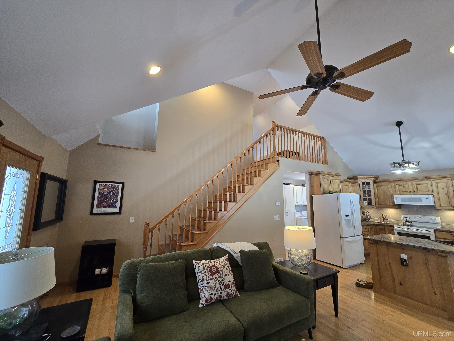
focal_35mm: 13
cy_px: 170
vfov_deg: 89.9
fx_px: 170
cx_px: 227
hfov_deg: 106.2
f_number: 2.2
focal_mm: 2.2
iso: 250
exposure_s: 1/60
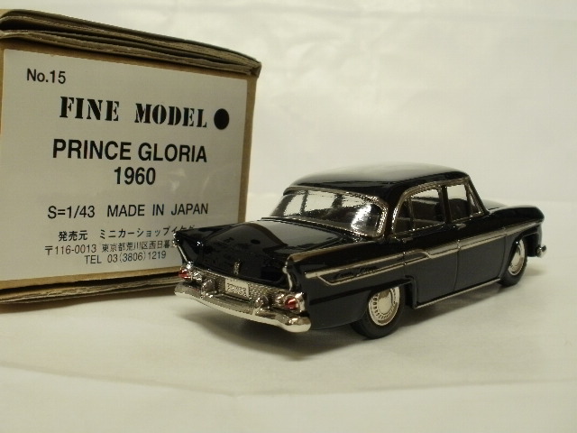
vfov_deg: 32.9
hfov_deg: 42.9
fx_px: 733
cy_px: 216
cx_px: 288
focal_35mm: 44
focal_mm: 7.7
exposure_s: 1/10
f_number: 4
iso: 125
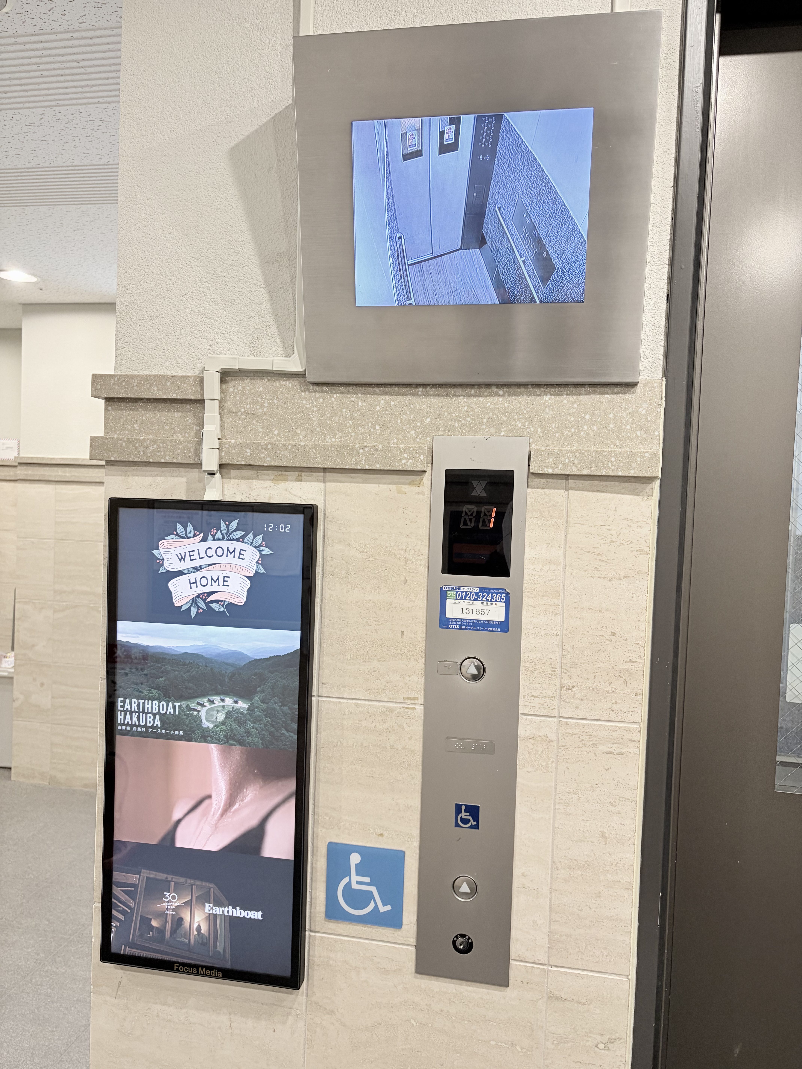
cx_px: 401
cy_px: 534
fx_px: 803
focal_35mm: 26
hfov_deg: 53.1
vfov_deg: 67.3
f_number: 1.6
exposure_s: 1/60
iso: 160
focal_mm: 5.96
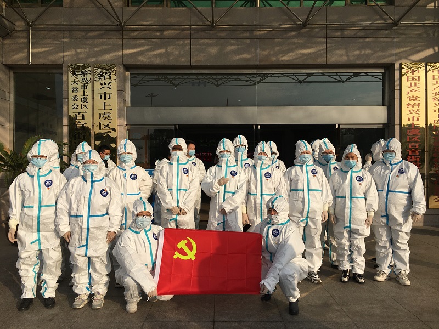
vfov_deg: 48.2
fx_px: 368
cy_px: 164
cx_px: 220
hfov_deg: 61.7
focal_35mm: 29
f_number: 2.2
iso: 25
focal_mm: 4.15
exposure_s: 1/1748
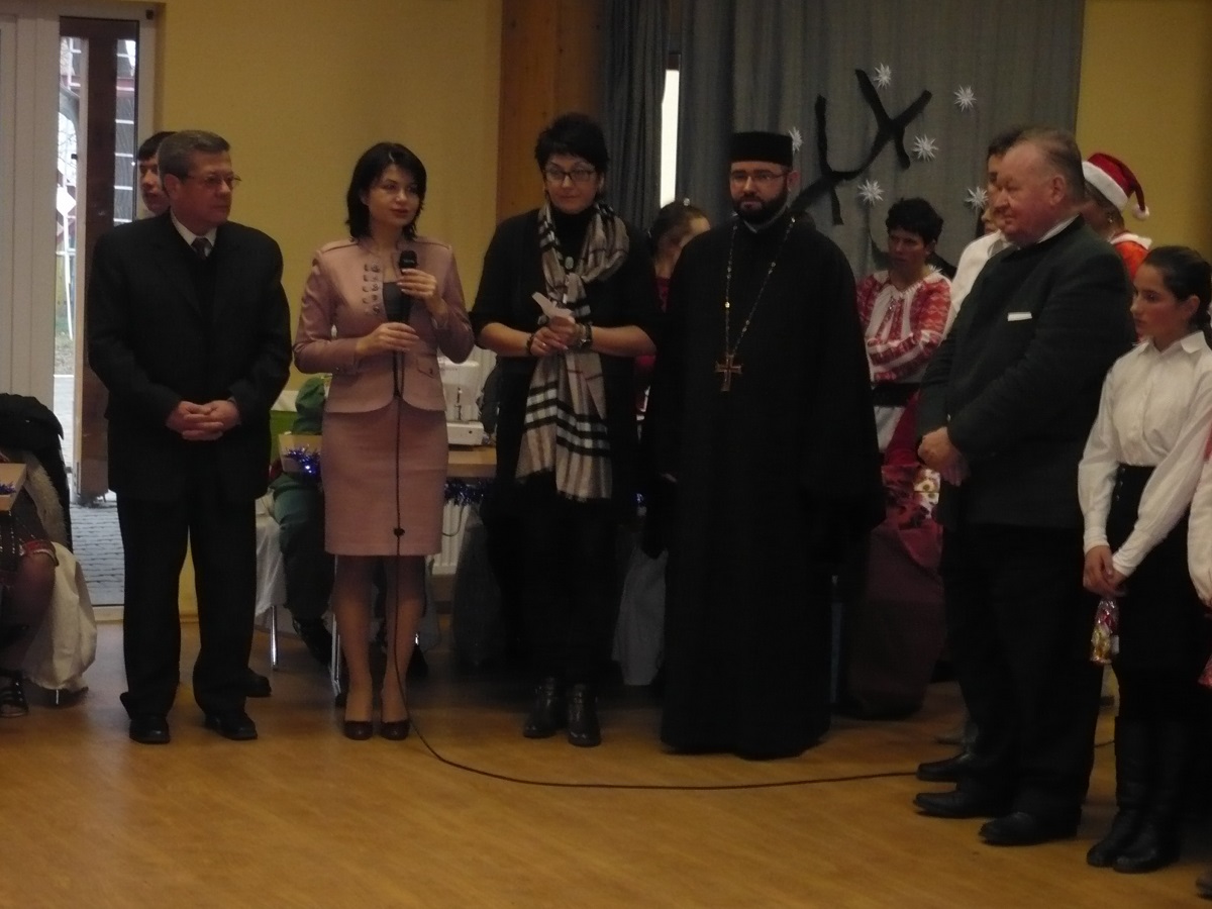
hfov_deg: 22.8
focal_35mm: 86
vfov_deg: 17.2
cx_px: 606
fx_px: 3011
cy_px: 454
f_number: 4.5
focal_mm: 14.3
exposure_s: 1/30
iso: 320
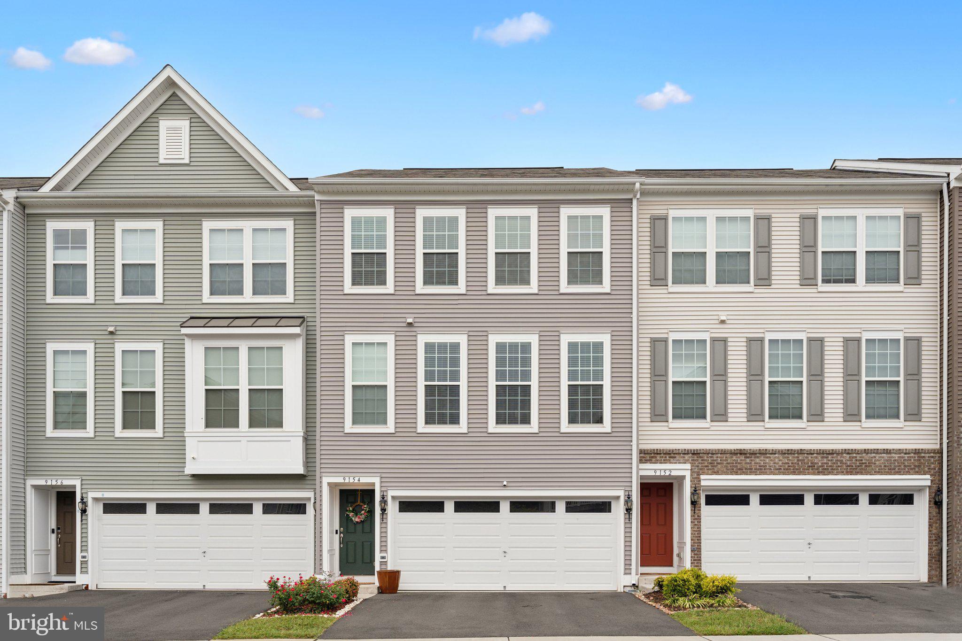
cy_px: 320
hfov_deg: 60.3
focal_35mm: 31
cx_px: 481
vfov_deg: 42.3
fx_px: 828
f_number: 9
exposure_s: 1/125
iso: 100
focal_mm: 31
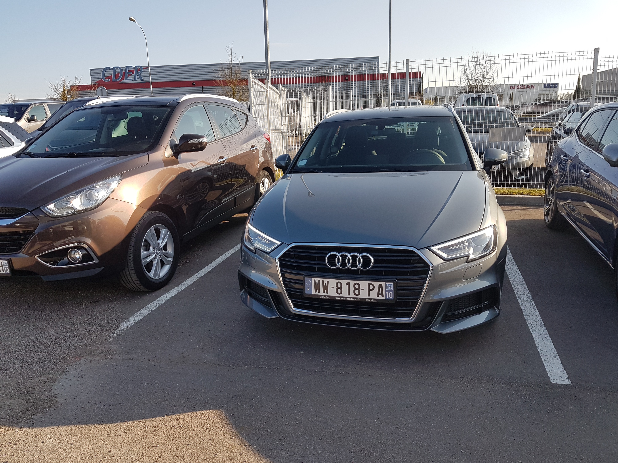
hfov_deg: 67.3
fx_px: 464
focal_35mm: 26
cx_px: 309
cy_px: 232
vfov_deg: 53.1
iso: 40
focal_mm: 4.2
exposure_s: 1/1152
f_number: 1.7
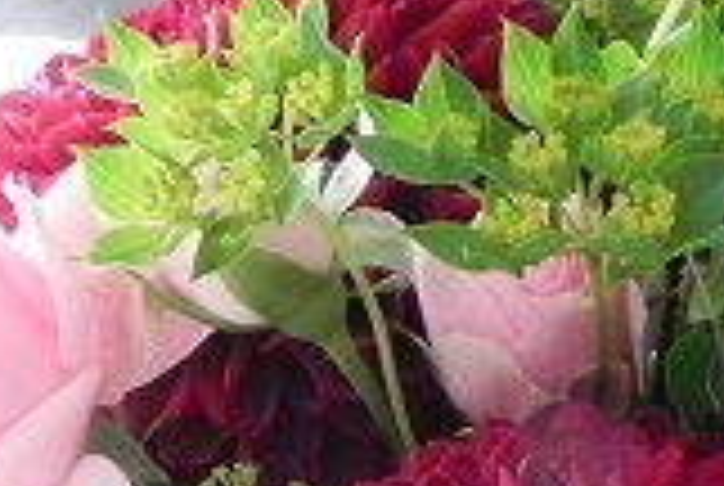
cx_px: 814
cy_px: 670
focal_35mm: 194
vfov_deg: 7.0
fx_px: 3909
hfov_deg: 10.4
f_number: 8
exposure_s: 1/97.8
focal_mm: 11.8
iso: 1600
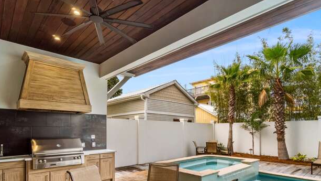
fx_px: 184
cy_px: 130
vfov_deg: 50.6
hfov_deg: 82.0
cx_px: 169
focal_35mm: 22
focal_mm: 11
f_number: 8
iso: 100
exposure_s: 1/5
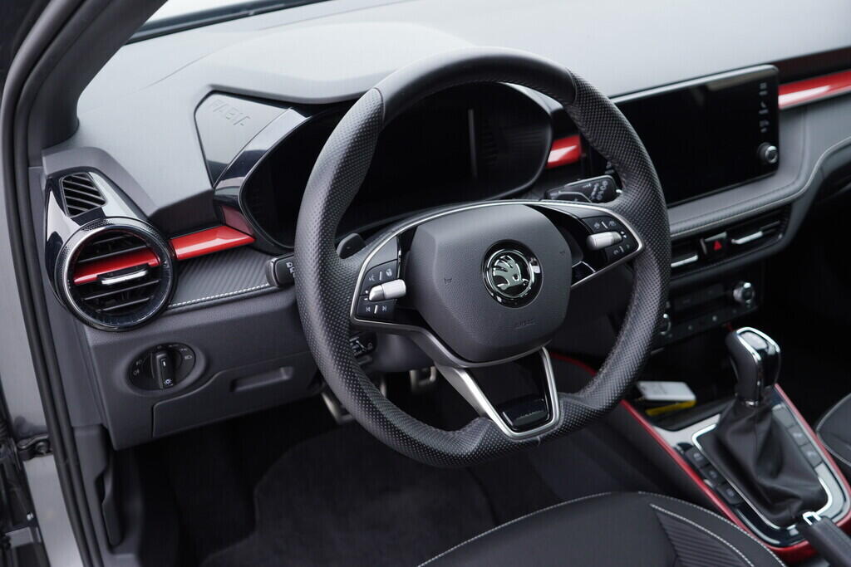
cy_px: 284
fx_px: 851
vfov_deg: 36.9
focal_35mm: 36
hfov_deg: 53.1
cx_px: 426
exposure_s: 1/40
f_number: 2.8
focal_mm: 24
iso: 200
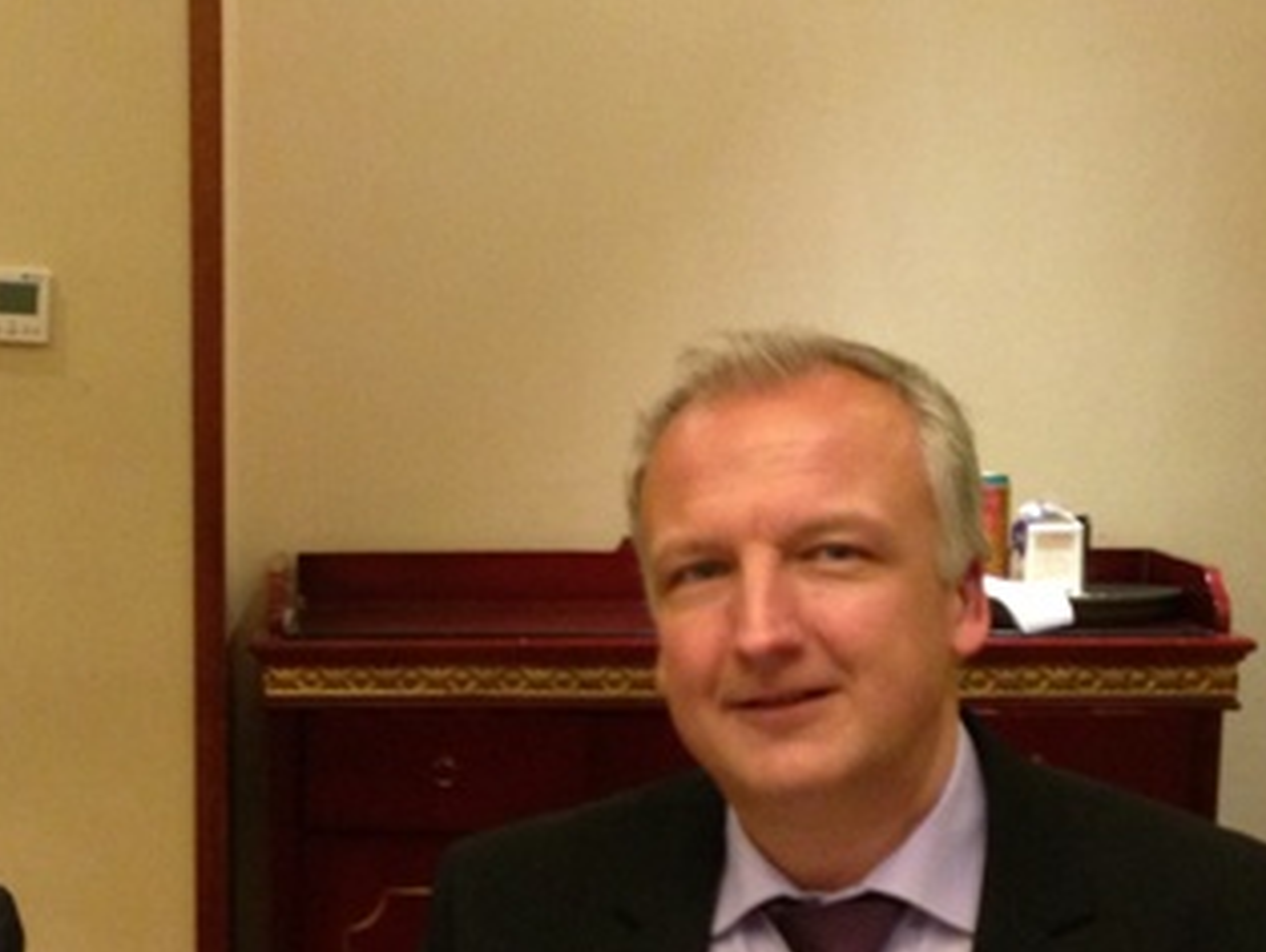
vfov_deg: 17.3
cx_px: 181
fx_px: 3074
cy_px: 879
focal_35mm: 84
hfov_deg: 22.8
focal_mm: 4.13
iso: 320
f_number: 2.4
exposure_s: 1/20
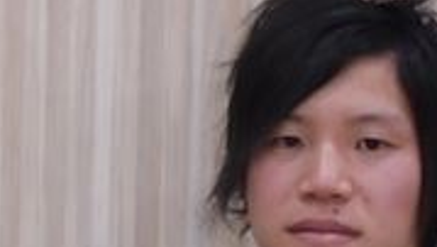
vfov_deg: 12.3
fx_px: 1102
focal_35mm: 95
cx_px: 10
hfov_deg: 21.7
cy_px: 345
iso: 320
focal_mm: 4.6
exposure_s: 1/30
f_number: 3.5
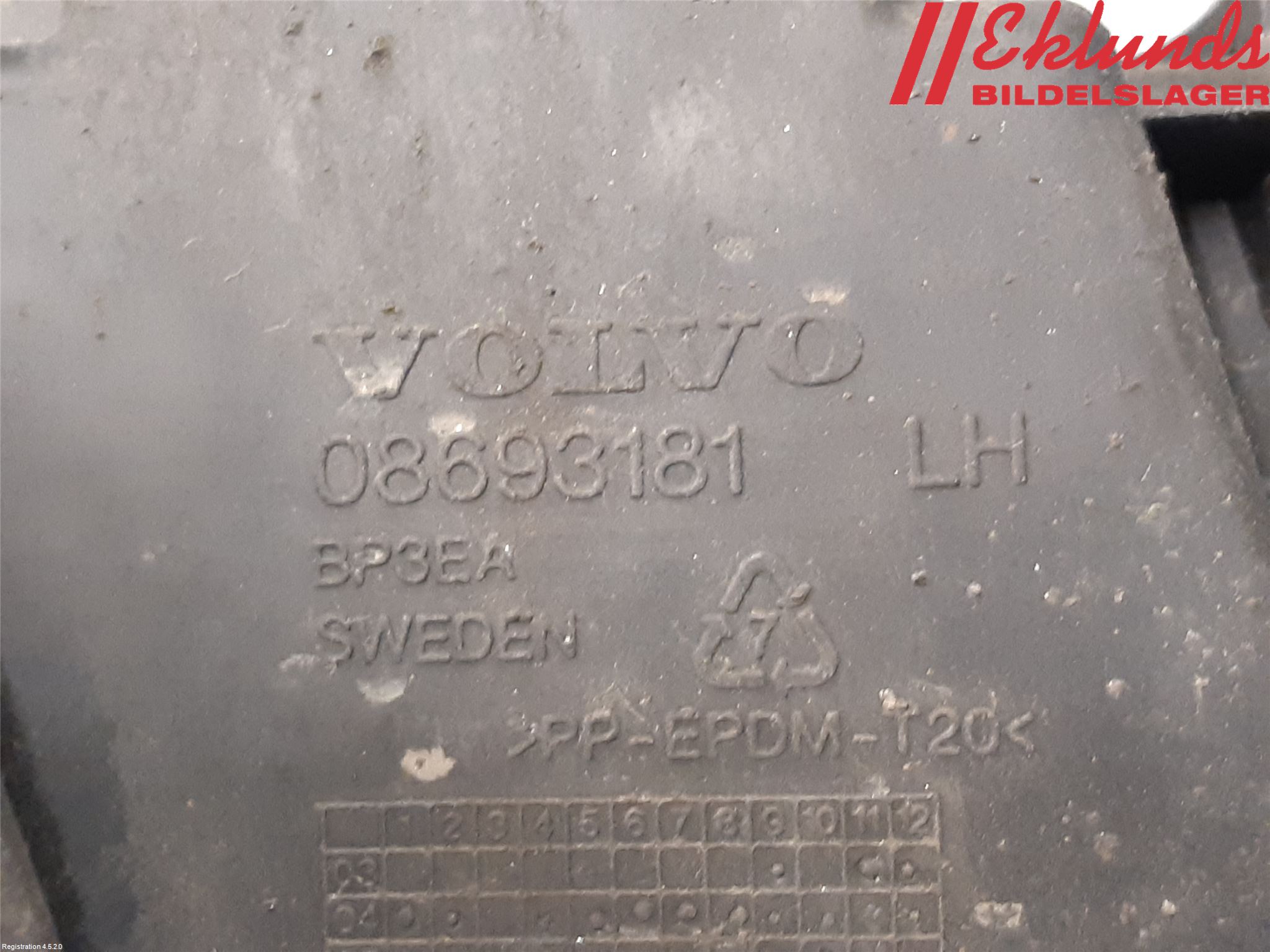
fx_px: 954
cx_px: 635
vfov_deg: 53.1
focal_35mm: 26
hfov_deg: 67.3
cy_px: 476
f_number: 1.7
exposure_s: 1/25
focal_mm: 3.93
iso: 320
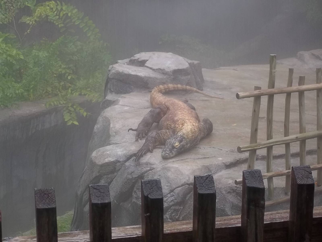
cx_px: 161
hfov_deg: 20.4
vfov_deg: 15.4
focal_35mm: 96
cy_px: 121
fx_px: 893
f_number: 5.2
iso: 80
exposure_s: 1/60
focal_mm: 17.1
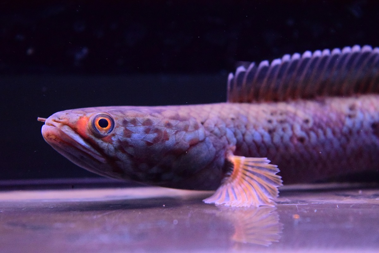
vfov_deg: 16.6
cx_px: 190
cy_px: 126
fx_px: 868
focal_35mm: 82
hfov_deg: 24.6
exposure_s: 1/125
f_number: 8
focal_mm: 55
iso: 8000
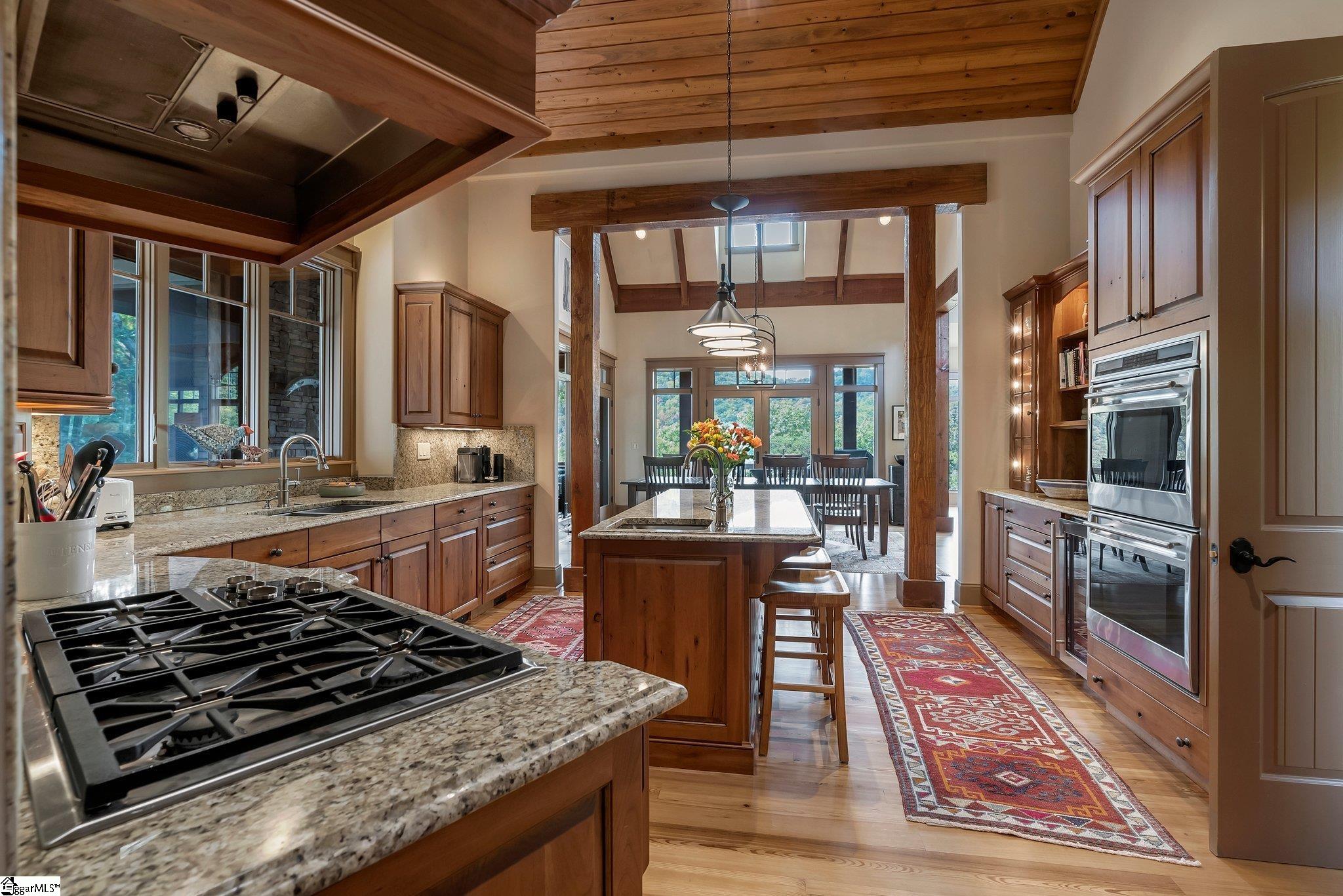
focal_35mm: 16
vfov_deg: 73.8
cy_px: 448
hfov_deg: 96.7
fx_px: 597
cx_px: 672
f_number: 8
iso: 400
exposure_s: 1/6
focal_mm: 16
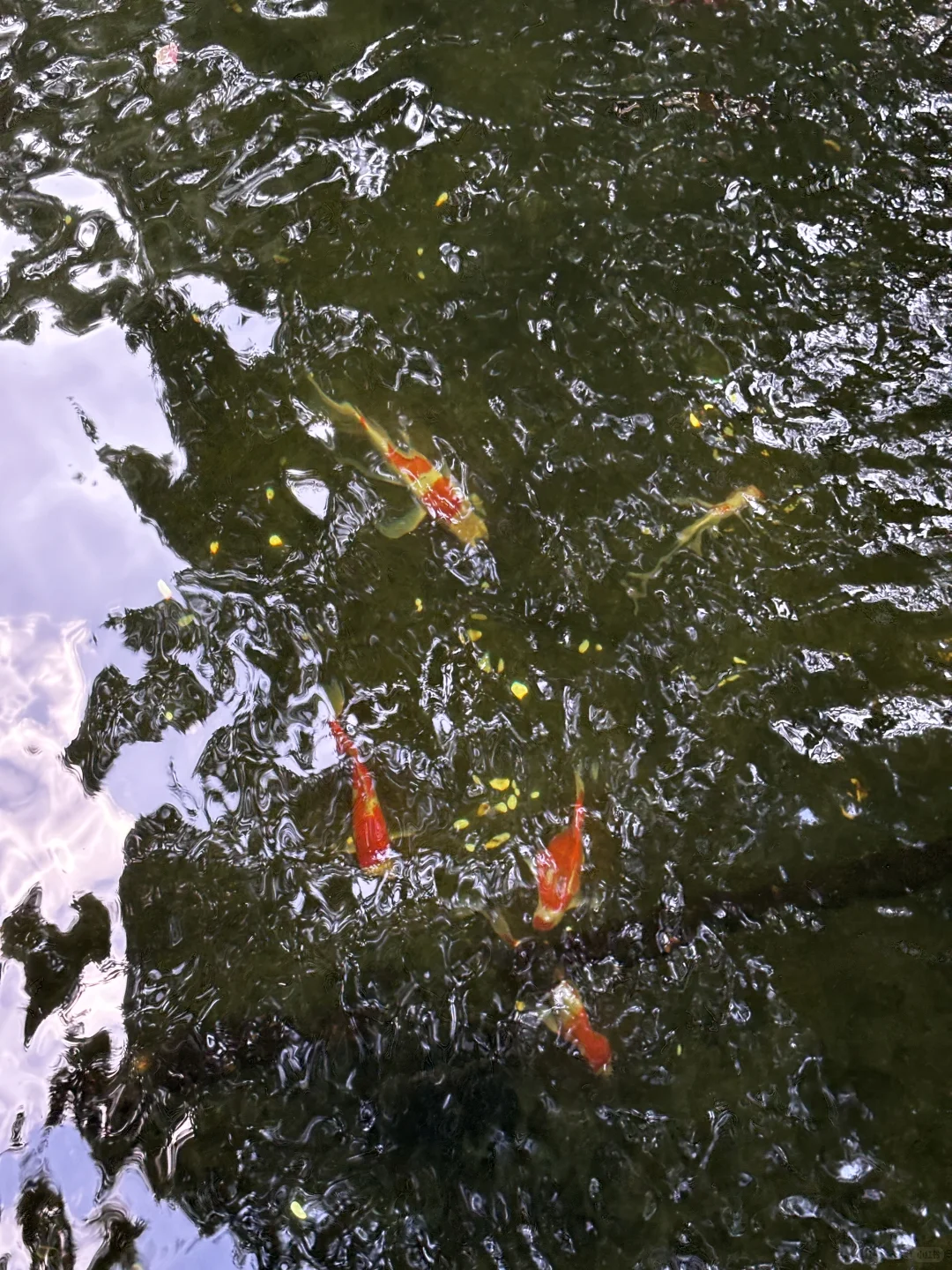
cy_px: 635
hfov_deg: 28.0
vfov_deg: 36.8
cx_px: 476
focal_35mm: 52
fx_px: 1907
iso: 160
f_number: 1.6
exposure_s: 1/40
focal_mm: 5.96
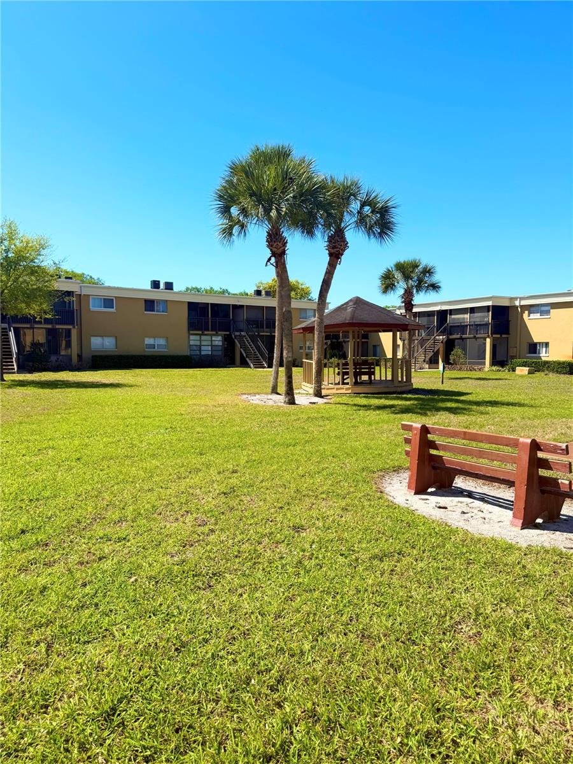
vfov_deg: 71.6
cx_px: 286
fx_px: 530
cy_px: 382
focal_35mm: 24
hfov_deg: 56.8
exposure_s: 1/4405
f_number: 1.78
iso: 80
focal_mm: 6.76
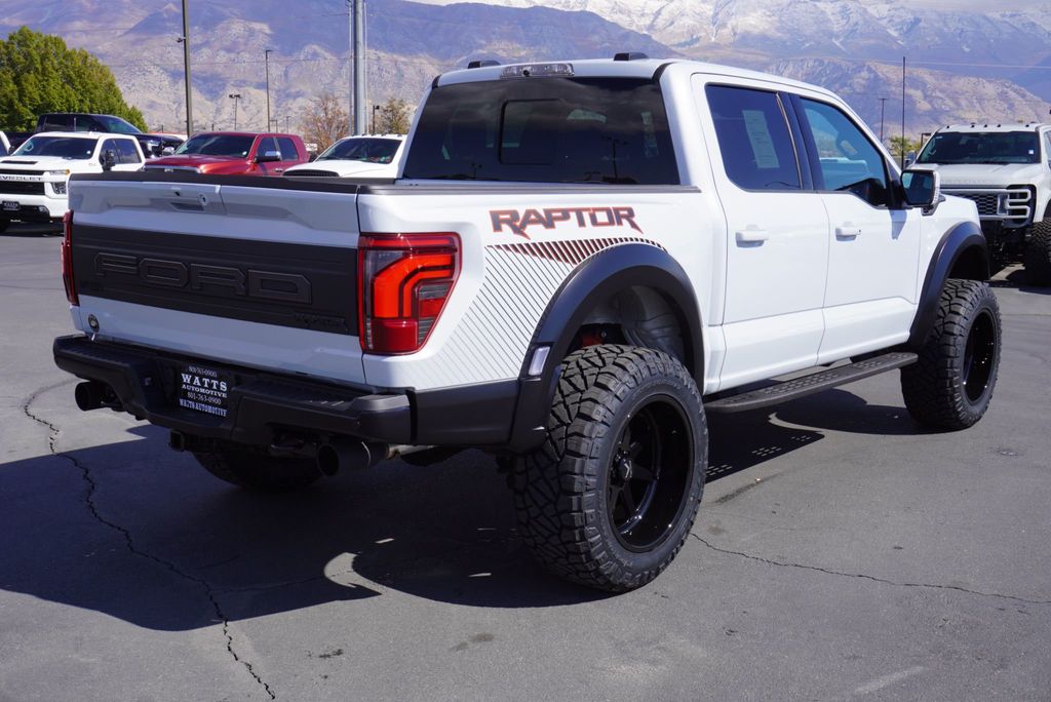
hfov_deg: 47.9
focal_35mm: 40
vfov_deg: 33.1
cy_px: 351
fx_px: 1183
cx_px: 526
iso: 100
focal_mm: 27
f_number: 11
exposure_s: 1/160
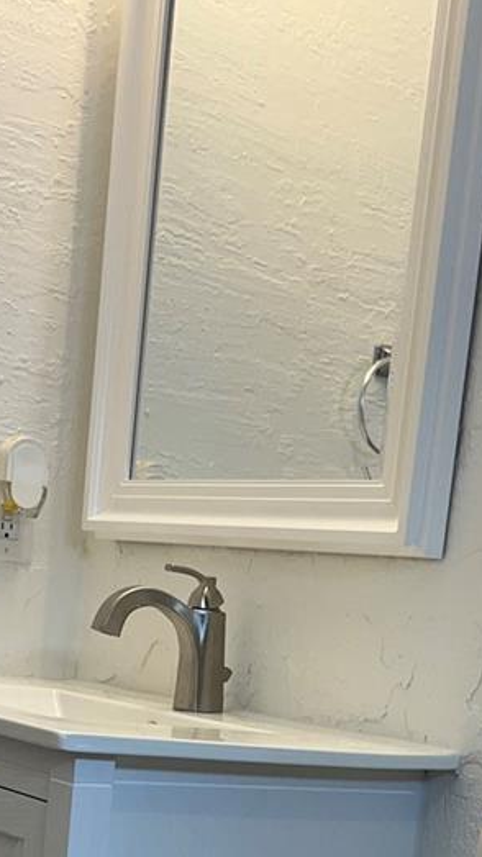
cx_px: 349
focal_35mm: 65
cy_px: 900
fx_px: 1478
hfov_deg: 18.4
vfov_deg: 29.7
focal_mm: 5.1
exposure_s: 1/120
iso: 64
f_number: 1.6
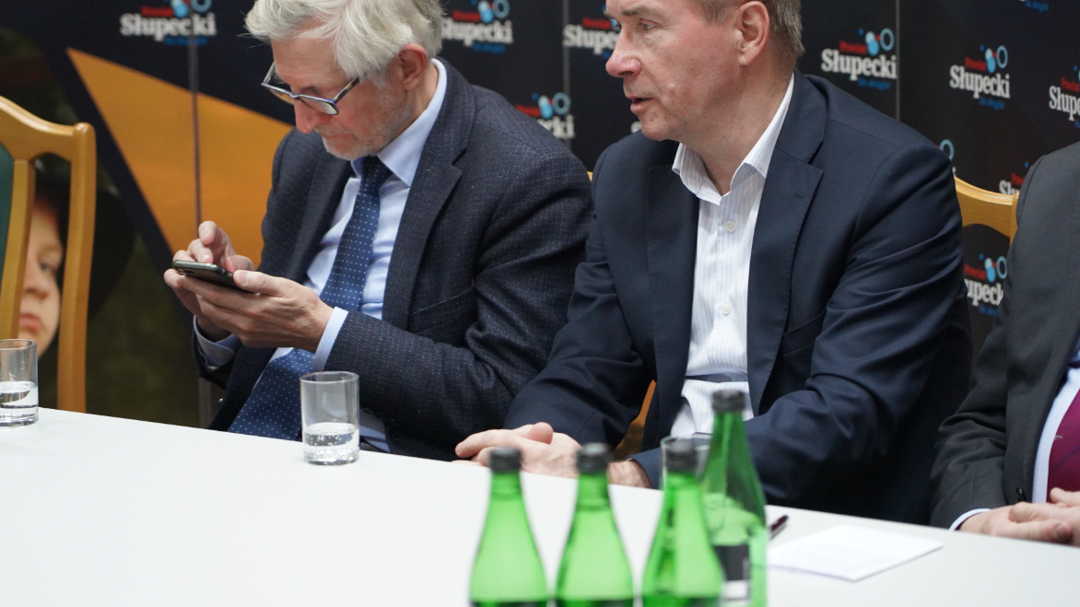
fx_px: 3493
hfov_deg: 17.6
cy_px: 227
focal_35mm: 122
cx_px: 487
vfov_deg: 9.9
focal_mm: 105
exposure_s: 1/160
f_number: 4
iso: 6400
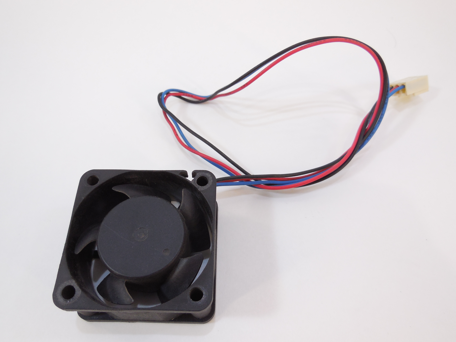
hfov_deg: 65.3
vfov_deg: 51.3
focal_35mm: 27
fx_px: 356
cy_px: 179
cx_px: 225
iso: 125
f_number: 3.1
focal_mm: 4.5
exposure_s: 1/100
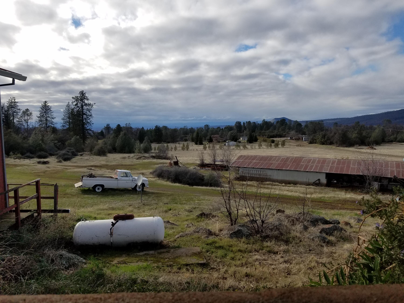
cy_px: 152
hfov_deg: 67.3
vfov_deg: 53.1
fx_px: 303
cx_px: 202
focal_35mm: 26
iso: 50
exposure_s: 1/3936
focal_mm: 4.2
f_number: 1.7
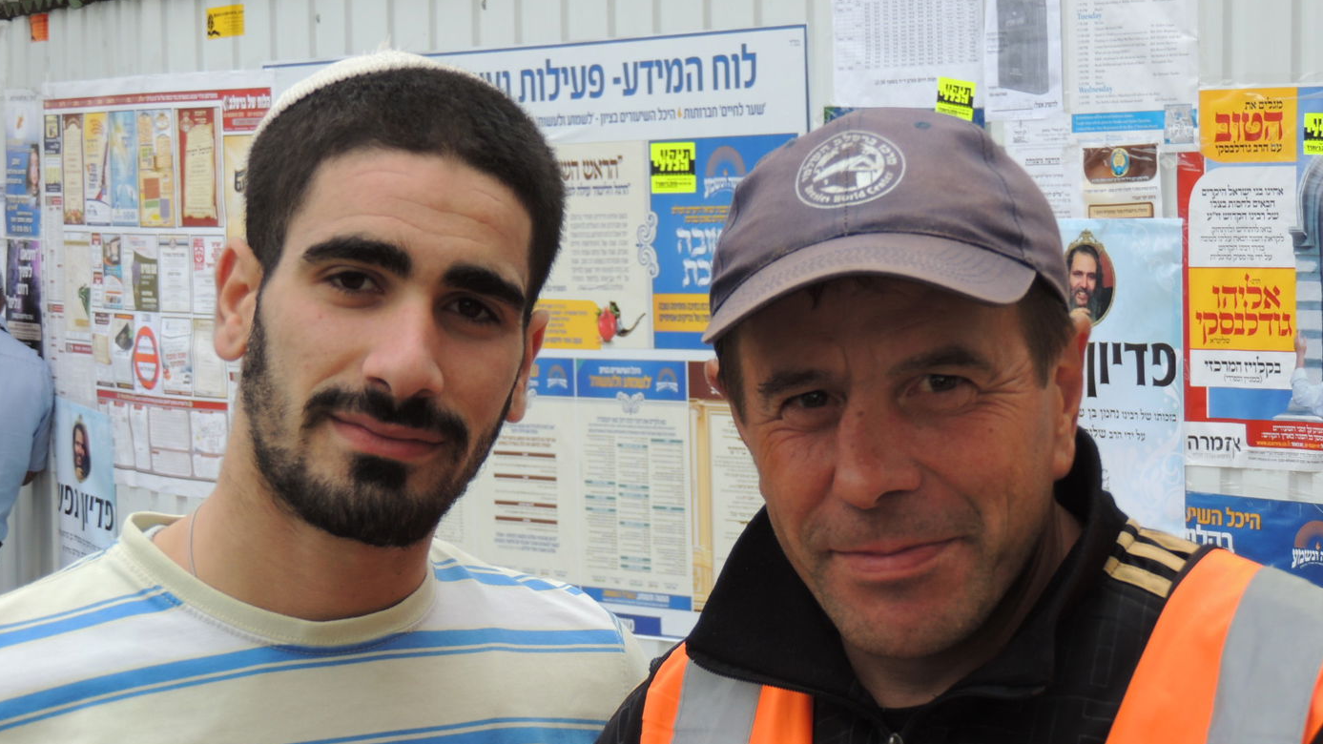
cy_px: 443
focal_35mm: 110
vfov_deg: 11.0
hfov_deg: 19.5
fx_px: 3859
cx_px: 663
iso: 100
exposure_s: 1/125
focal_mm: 17.8
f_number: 4.1
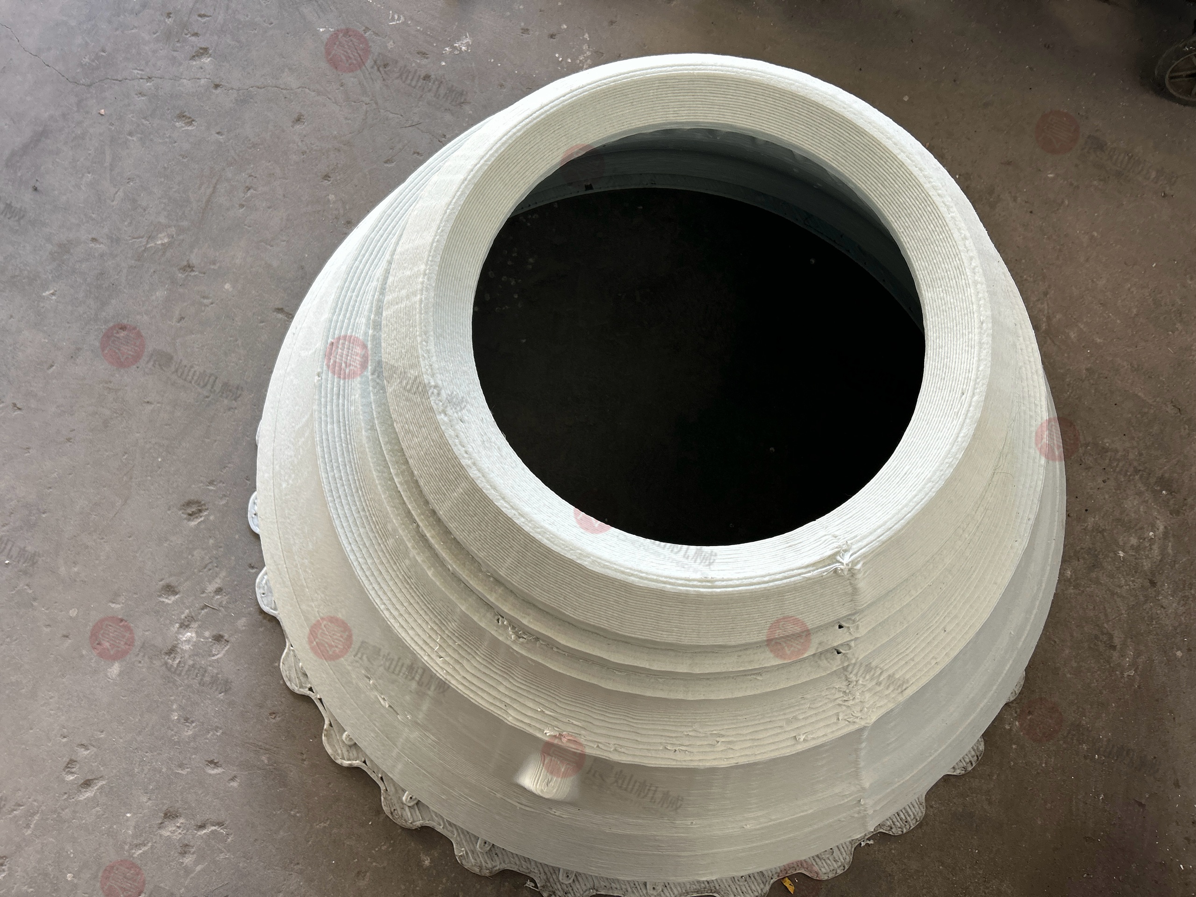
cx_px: 598
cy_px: 448
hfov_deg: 67.3
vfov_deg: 53.1
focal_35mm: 26
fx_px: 898
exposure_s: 1/121
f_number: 1.5
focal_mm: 5.7
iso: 64
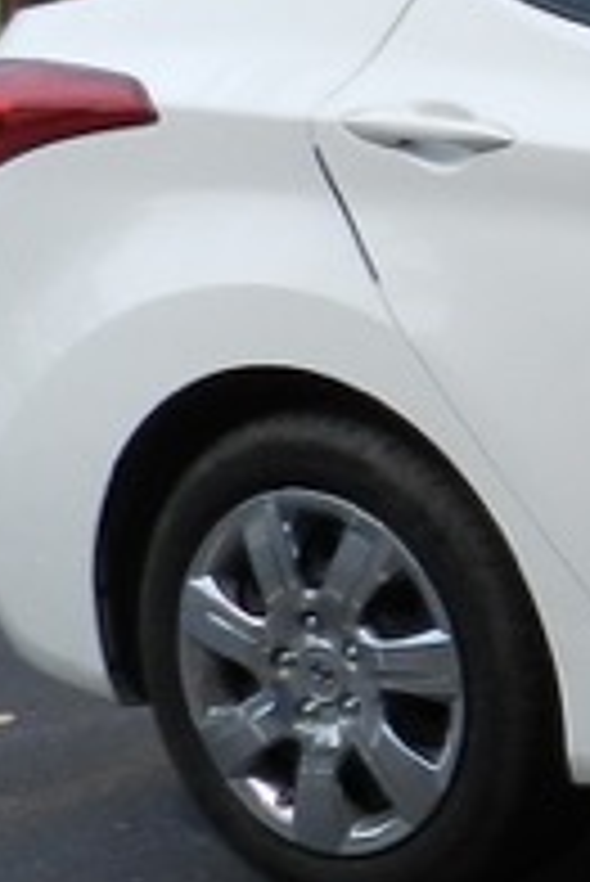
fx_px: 2871
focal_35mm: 117
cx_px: 1765
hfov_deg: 9.3
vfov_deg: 17.5
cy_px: 490
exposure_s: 1/1000
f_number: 4
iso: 160
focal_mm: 4
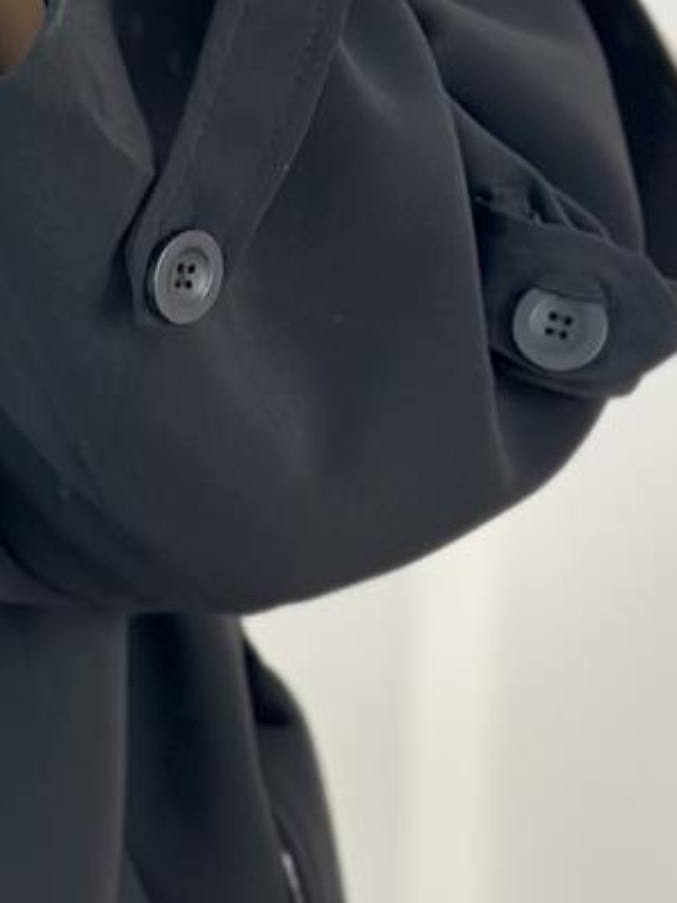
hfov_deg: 7.4
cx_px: -641
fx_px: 5059
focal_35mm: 194
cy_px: 869
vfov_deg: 10.1
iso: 80
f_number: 1.78
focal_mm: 6.86
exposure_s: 1/184
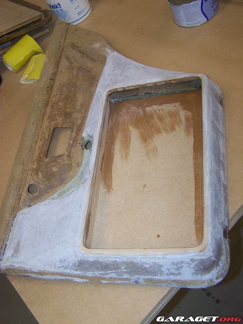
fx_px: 356
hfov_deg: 37.7
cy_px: 162
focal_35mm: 38
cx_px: 122
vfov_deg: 49.0
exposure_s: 1/60
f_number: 2.8
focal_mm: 6.3
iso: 80
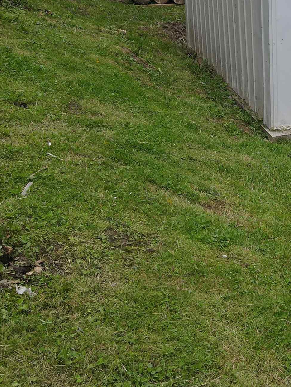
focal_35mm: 57
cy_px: 63
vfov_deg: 32.6
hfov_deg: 23.5
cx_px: 345
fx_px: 639
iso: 100
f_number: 2.8
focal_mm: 4.5
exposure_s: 1/320
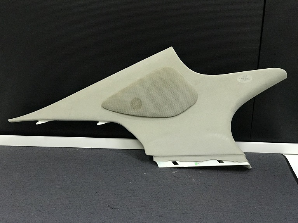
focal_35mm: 57
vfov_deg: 25.7
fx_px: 491
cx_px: 149
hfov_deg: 33.8
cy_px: 112
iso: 320
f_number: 2.8
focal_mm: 6.6
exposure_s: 1/50
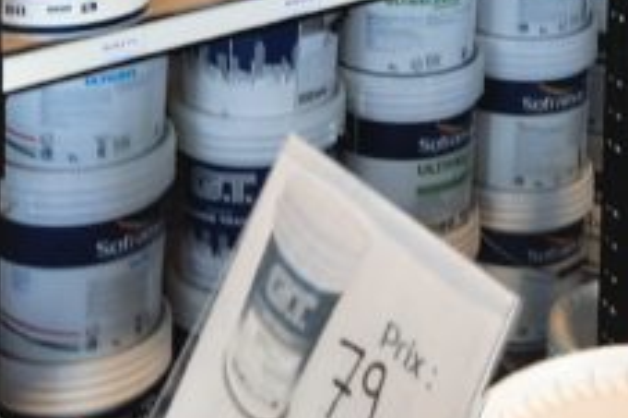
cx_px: 484
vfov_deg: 13.7
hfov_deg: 22.9
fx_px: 1534
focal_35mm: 88
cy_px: -352
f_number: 2
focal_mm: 4.6
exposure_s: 1/50
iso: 40
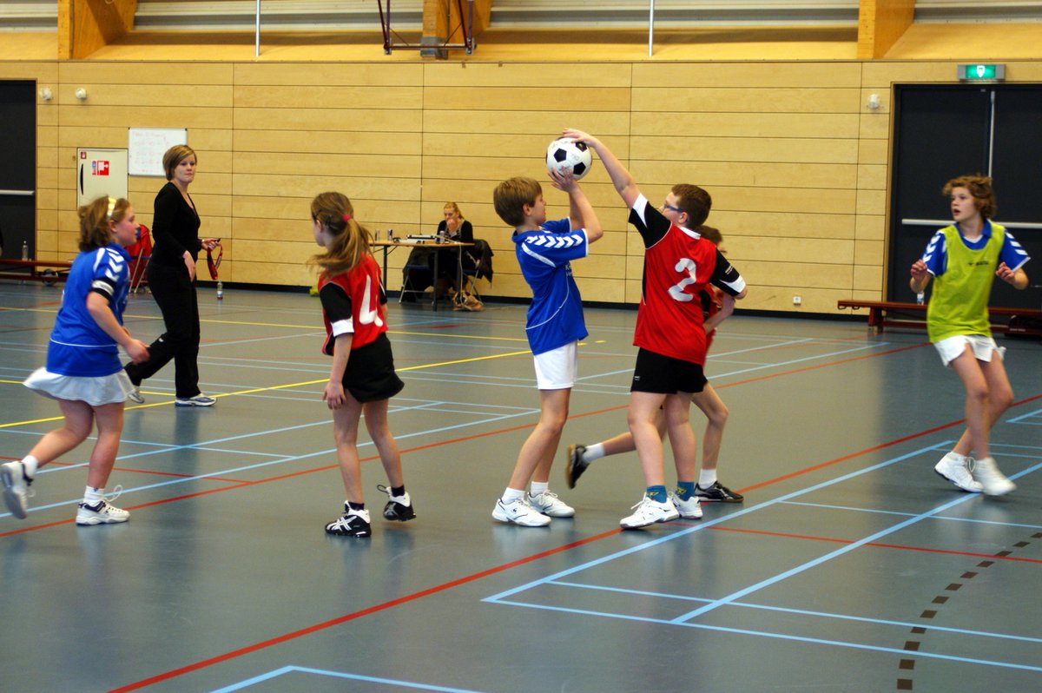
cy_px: 346
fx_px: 1952
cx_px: 521
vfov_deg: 20.1
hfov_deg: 29.9
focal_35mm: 68
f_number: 2.8
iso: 400
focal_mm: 45
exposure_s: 1/125
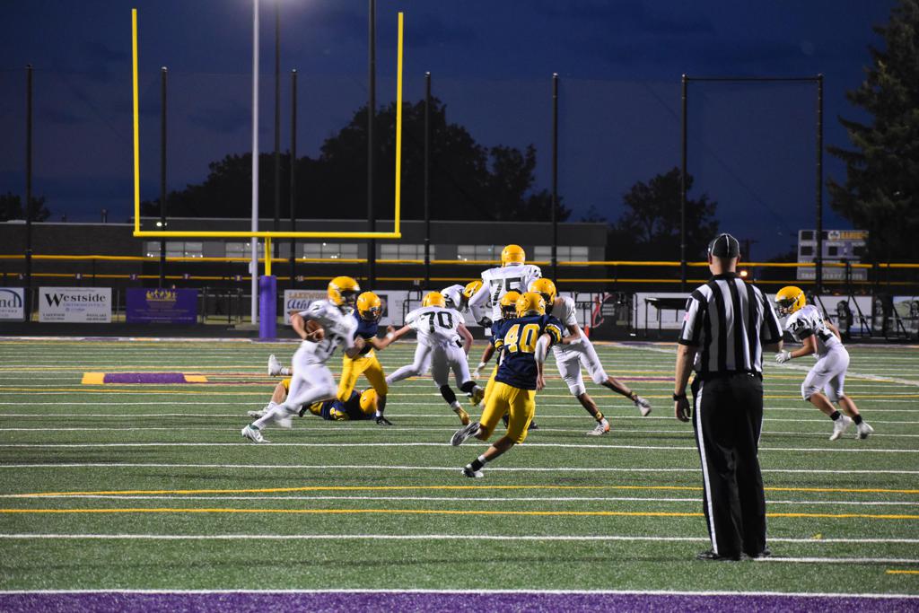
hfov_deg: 12.2
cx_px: 460
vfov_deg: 8.2
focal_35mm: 168
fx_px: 4289
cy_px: 306
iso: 3600
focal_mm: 112
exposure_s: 1/125
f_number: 4.8
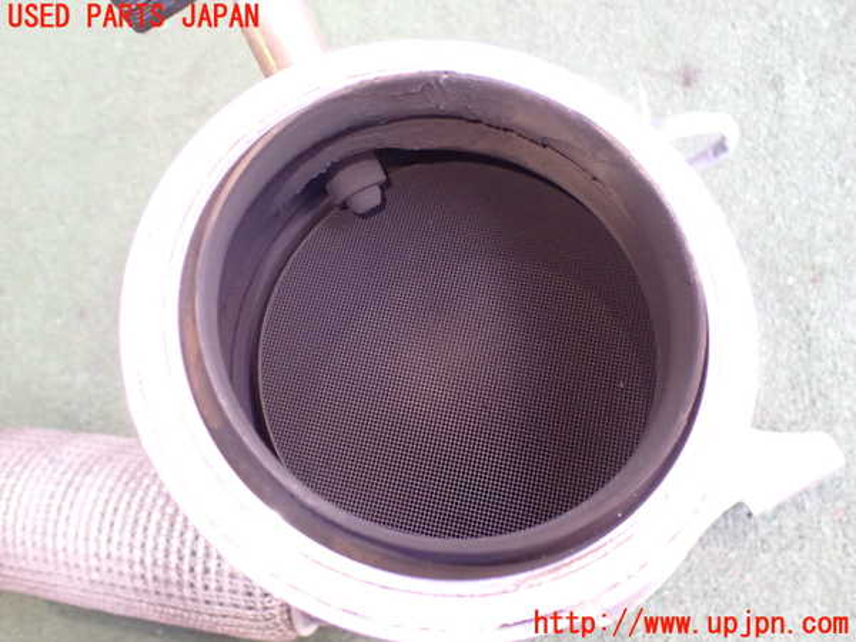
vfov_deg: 46.8
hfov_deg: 60.0
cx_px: 428
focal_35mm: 30
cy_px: 321
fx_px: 742
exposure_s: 1/60
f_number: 2.3
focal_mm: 5.4
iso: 800
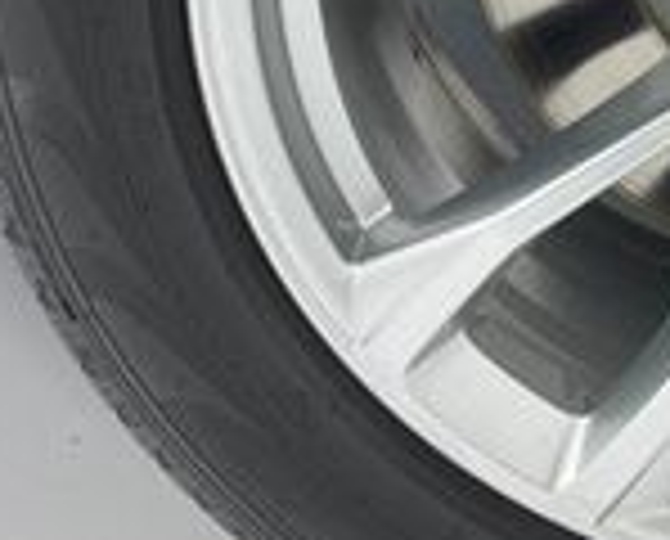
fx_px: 2326
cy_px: -112
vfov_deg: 12.9
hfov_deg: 15.7
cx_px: 836
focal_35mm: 117
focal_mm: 3.99
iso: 25
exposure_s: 1/120
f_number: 1.8
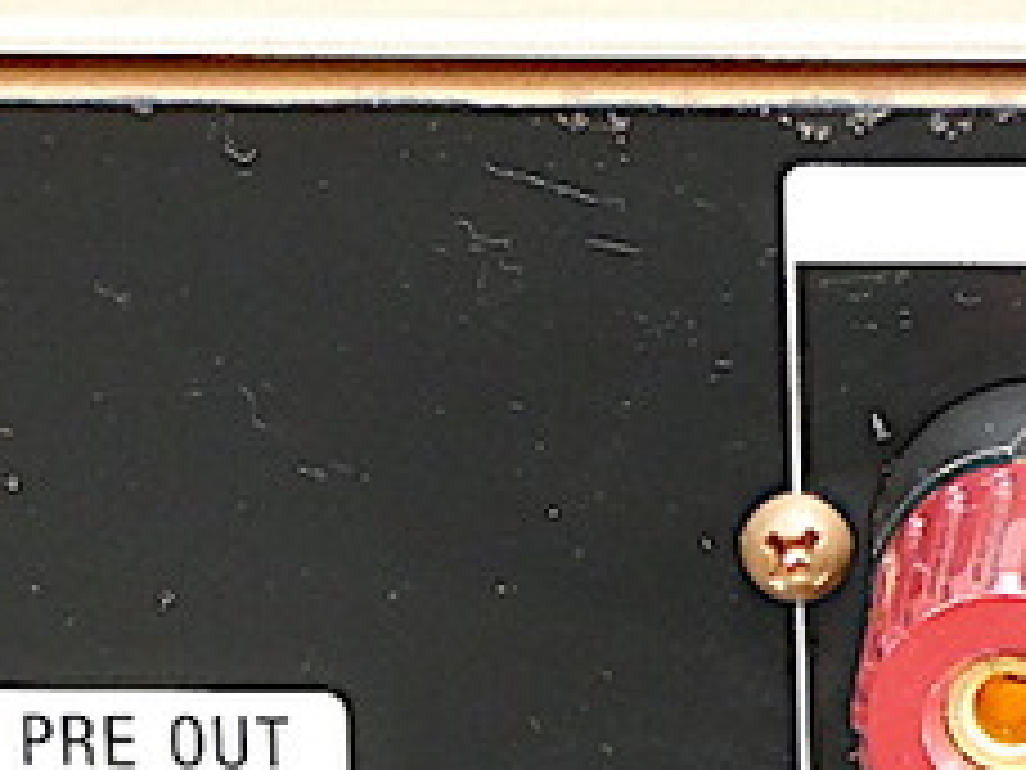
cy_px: 1391
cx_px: 1166
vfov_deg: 2.2
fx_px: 20007
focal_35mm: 675
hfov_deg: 2.9
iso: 400
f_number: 6.3
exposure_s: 1/4
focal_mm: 28.7
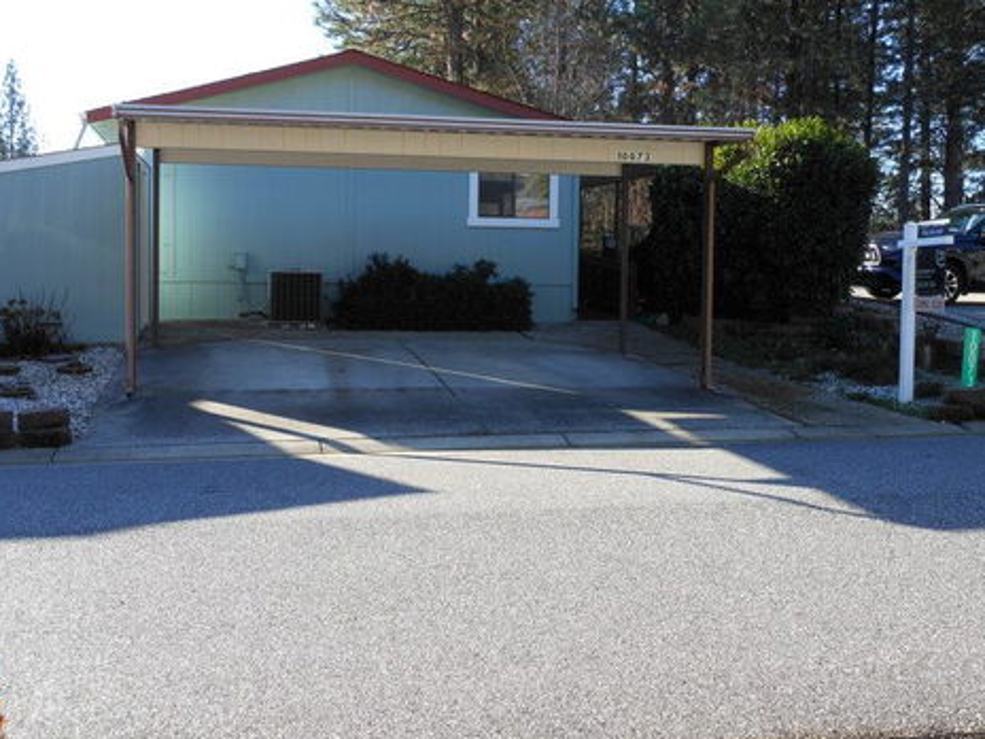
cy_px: 333
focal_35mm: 43
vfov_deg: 33.6
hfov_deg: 43.8
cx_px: 486
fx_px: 1224
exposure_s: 1/160
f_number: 4.3
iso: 80
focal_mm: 6.9
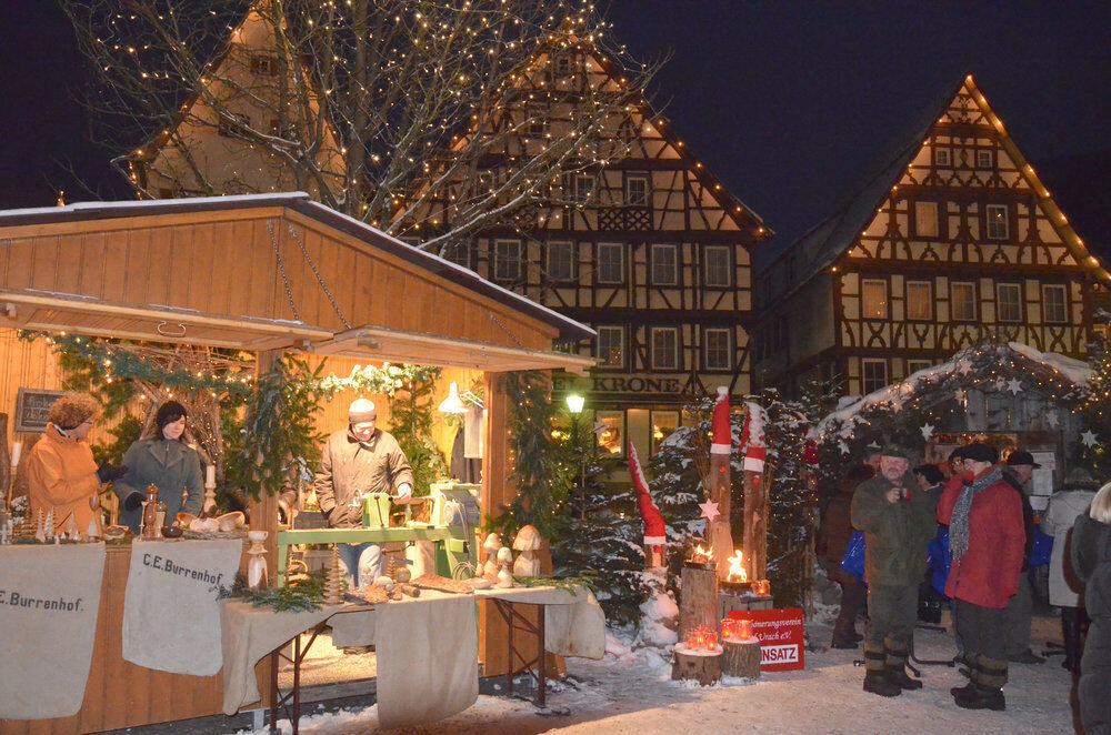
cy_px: 368
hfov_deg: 67.5
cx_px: 556
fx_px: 831
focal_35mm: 27
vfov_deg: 47.7
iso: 6400
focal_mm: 18
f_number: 6.7
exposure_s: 1/60
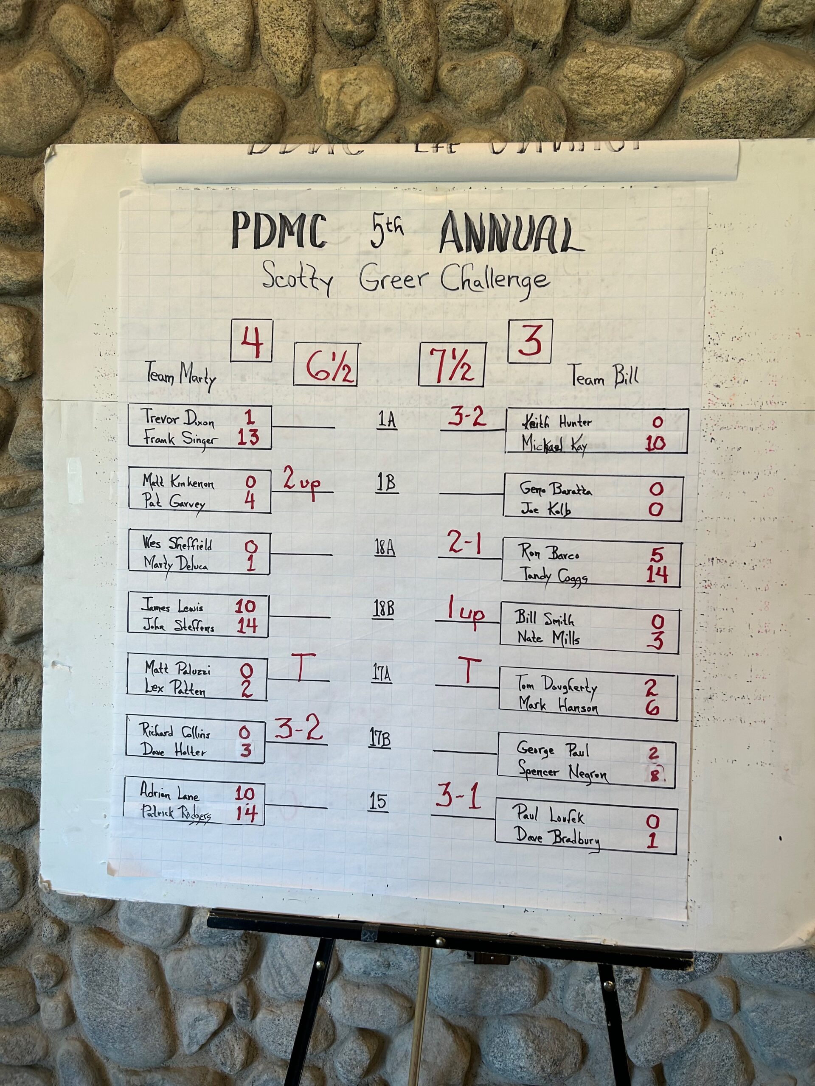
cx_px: 408
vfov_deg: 67.3
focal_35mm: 26
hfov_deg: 53.1
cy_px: 543
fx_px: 816
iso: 100
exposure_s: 1/120
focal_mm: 5.7
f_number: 1.5
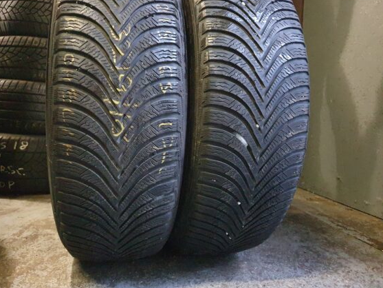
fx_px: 310
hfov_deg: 63.4
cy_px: 134
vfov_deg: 49.7
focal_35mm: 28
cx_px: 181
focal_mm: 4.32
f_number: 1.5
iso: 1250
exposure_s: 1/10
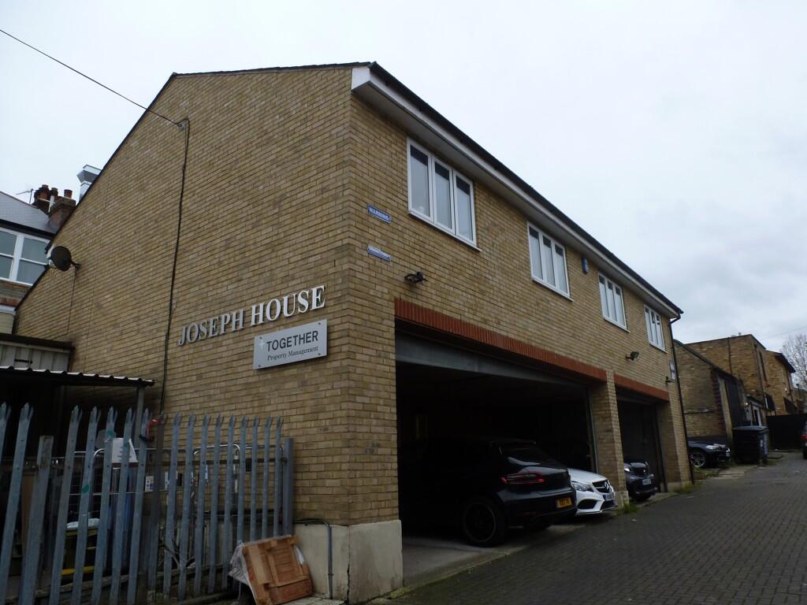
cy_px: 302
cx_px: 404
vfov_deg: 56.8
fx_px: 560
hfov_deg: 71.6
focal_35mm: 24
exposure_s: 1/100
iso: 100
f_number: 3.5
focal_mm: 4.3
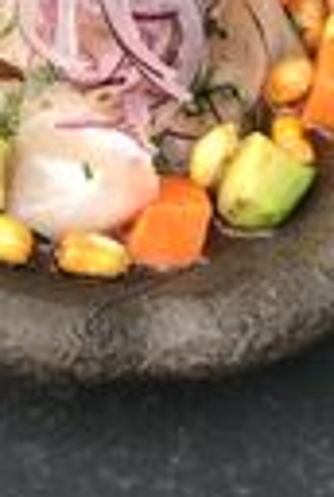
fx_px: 2727
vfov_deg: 10.4
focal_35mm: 197
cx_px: 85
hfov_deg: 7.0
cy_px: 43
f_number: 2.8
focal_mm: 6.6
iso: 25
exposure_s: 1/40
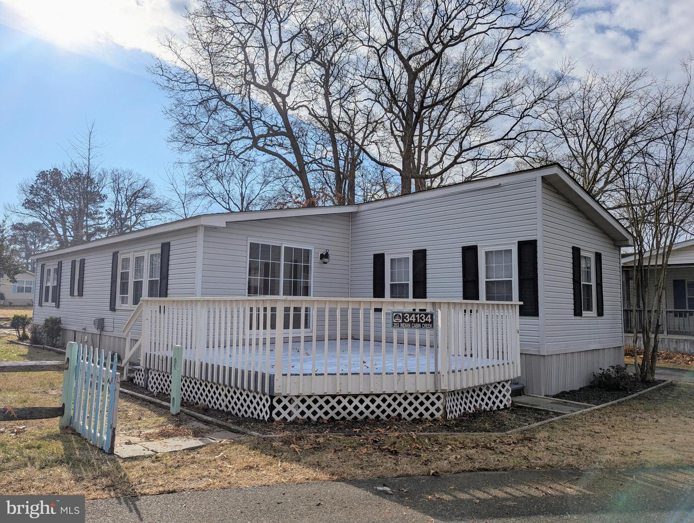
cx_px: 347
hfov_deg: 71.5
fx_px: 482
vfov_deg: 56.9
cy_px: 262
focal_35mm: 24
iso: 33
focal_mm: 6.81
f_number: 1.85
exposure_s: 1/4717
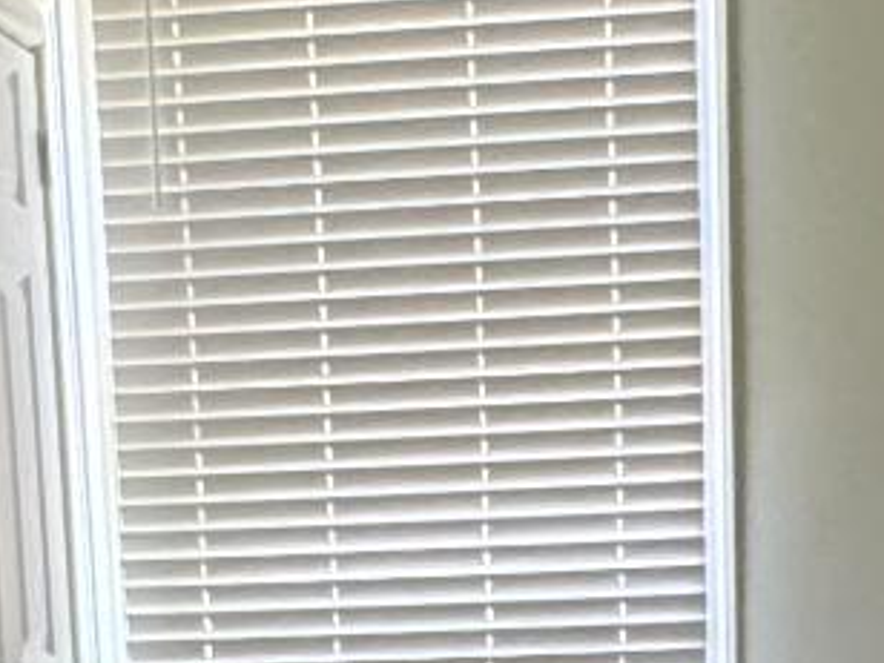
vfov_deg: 15.1
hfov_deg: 21.1
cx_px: 356
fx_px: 2375
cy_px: 887
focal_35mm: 93
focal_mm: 2.22
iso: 400
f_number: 2.2
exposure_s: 1/60
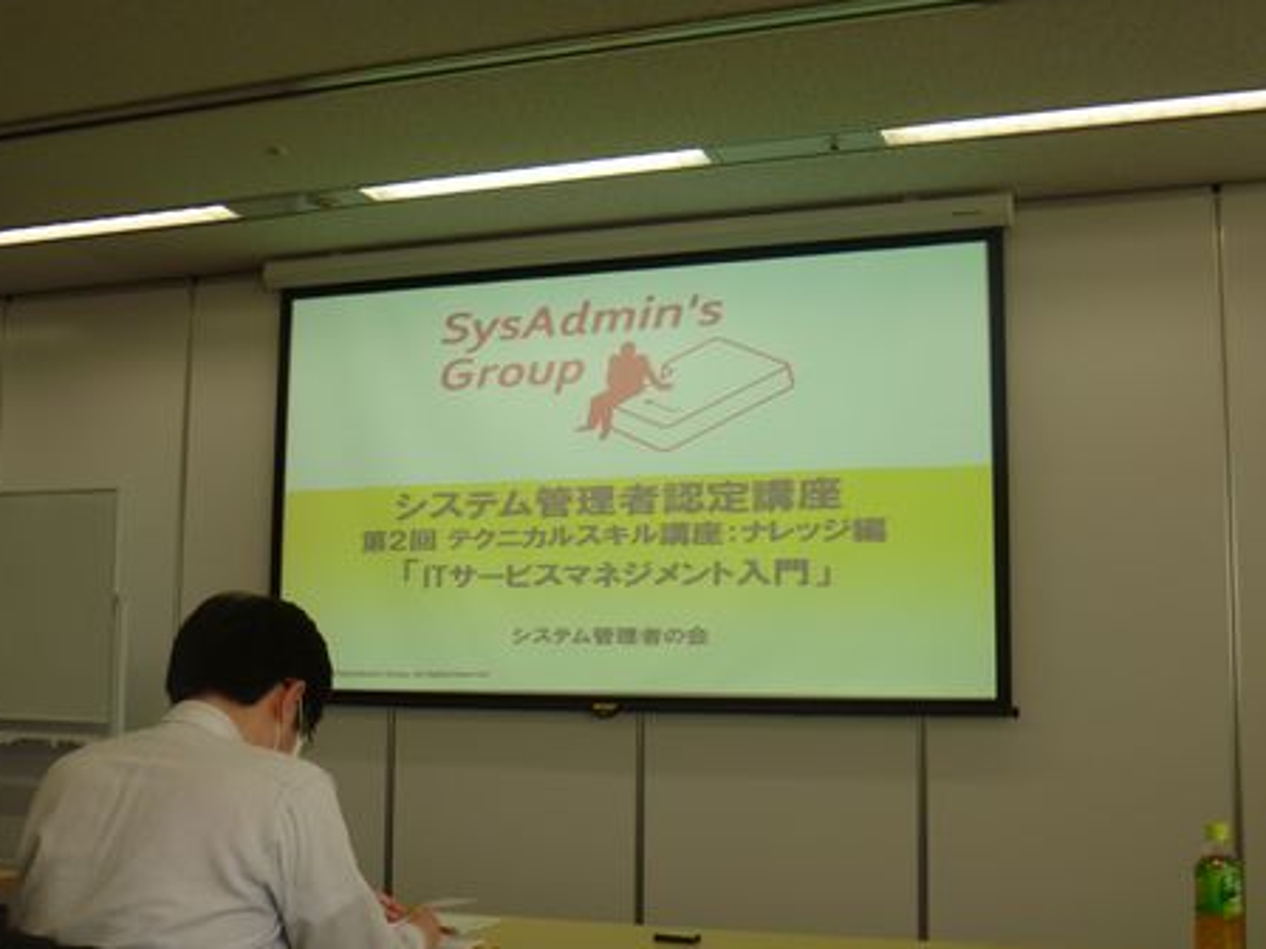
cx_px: 681
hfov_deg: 46.8
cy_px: 497
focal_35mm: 40
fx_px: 1463
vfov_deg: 36.0
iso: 80
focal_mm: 6.3
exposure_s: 1/30
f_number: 3.5
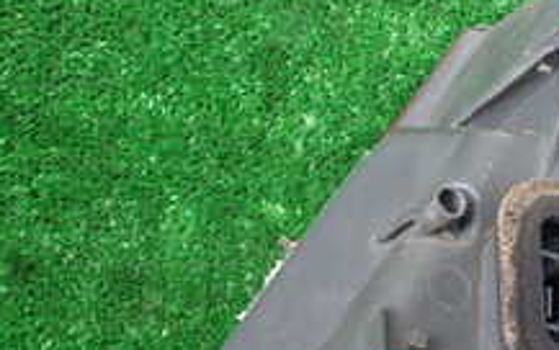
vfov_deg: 14.9
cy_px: 221
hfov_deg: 21.1
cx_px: 750
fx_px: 1342
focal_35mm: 88
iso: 100
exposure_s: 1/80
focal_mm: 5.4
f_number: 2.3
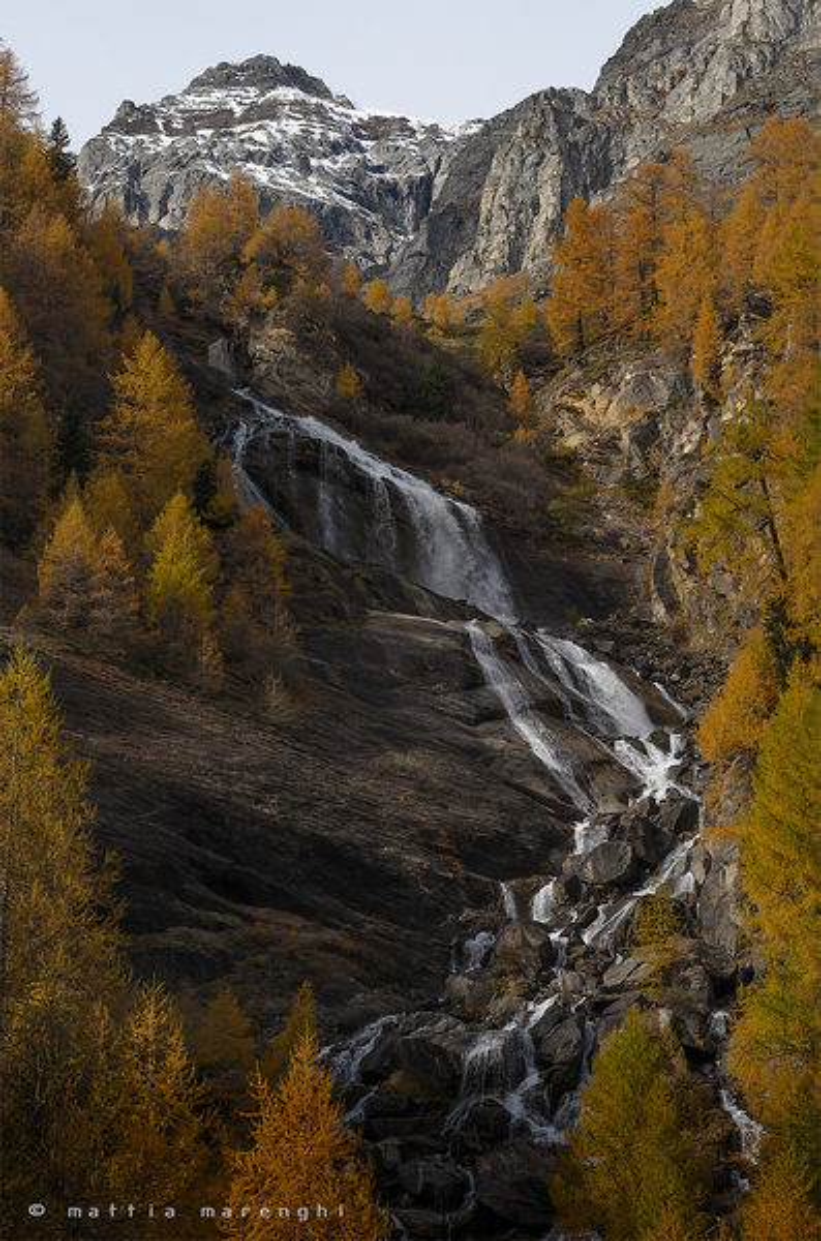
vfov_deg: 27.1
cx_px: 410
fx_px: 2579
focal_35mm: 75
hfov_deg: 18.1
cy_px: 620
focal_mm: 50
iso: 100
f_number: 8
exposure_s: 1/400
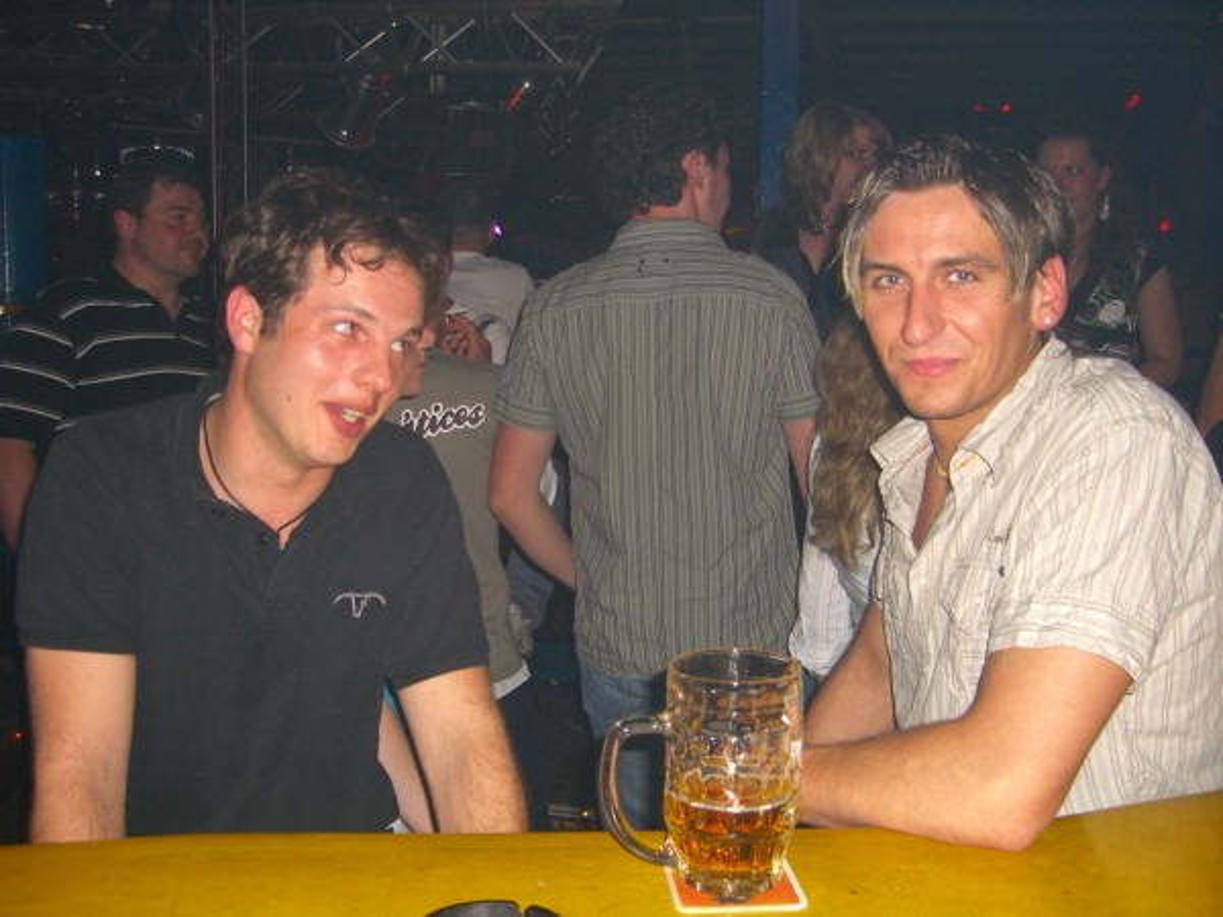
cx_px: 612
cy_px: 458
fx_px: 1343
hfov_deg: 49.0
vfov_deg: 37.7
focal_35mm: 38
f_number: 2.8
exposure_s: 1/60
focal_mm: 7.9
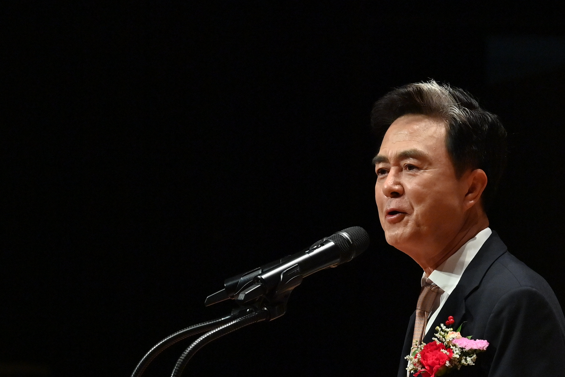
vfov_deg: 4.6
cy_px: 261
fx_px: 4645
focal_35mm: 296
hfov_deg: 6.9
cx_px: 598
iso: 800
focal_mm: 135
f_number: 5.6
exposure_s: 1/320
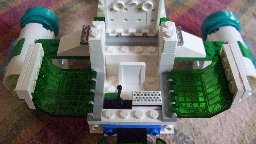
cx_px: 128
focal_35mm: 48
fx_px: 326
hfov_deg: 42.9
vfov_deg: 24.9
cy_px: 83
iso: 200
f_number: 2.73
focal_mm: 5.77
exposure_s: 1/31.1
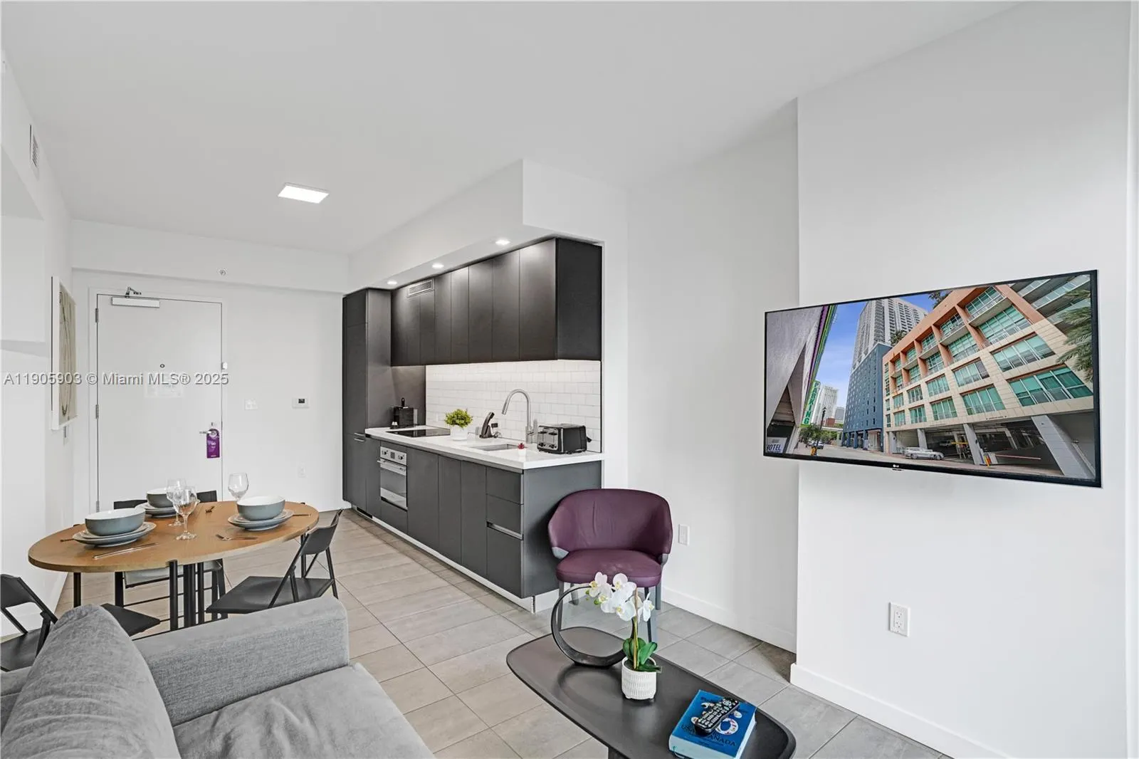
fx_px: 506
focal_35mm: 16
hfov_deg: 96.7
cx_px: 570
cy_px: 380
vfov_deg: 73.7
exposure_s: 1/250
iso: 800
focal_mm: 16
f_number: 5.6
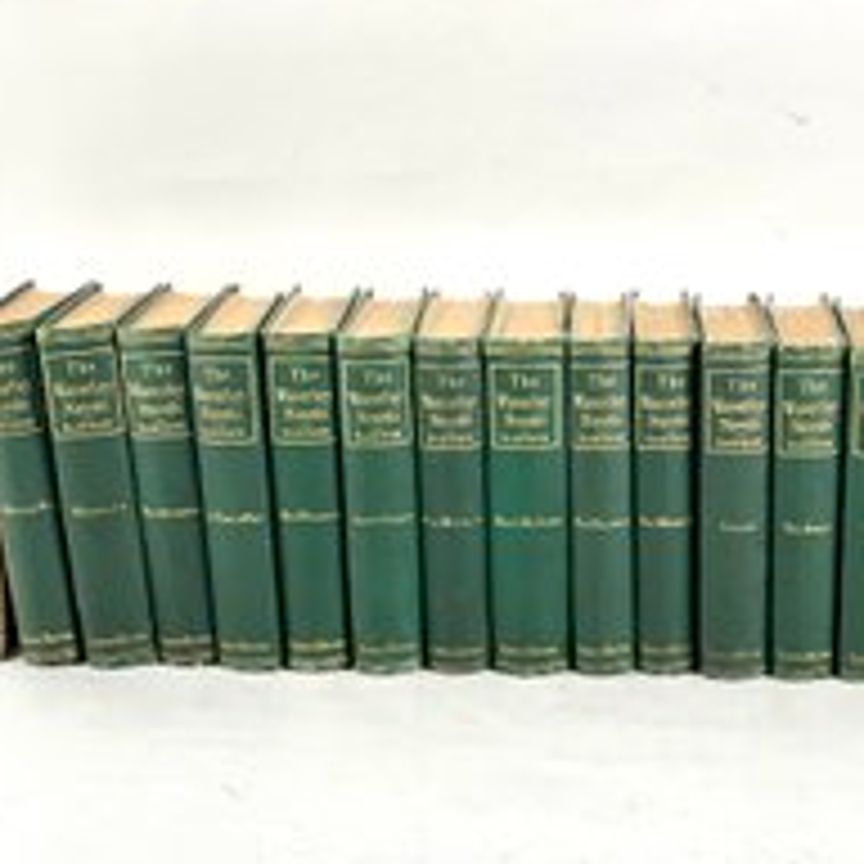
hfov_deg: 21.0
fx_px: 2316
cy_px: 511
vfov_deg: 21.1
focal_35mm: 82
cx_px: 596
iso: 25
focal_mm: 6
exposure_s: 1/120
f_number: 2
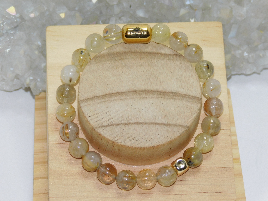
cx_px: 134
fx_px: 1564
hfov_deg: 9.8
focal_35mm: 202
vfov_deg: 7.4
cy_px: 100
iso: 200
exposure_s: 1/60
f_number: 5.4
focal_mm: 35.9
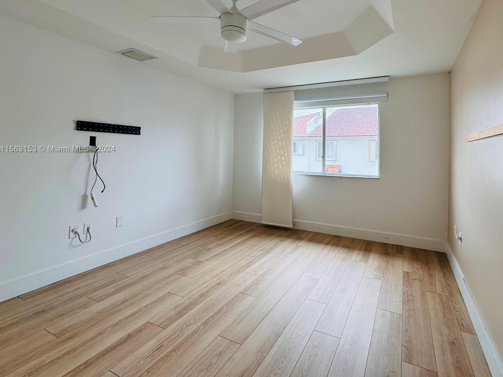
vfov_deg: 73.8
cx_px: 298
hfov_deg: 90.0
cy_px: 150
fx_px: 247
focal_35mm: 17
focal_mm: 2.22
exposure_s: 1/120
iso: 40
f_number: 2.2
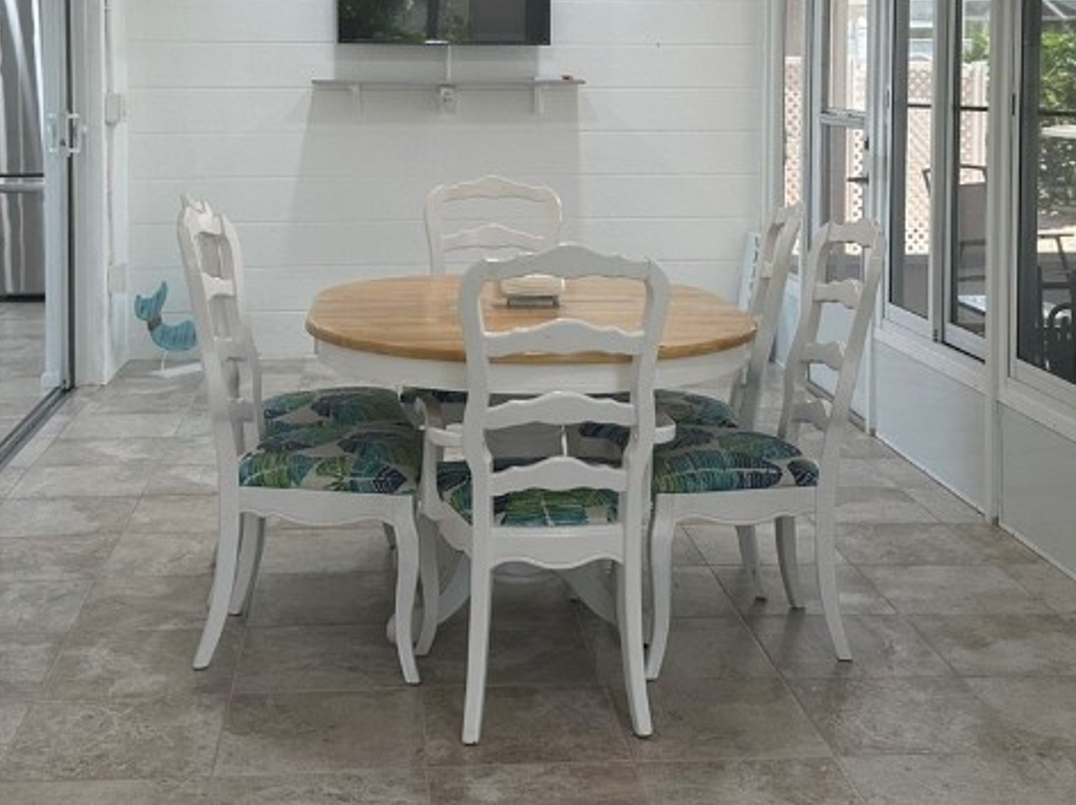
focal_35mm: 52
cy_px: 159
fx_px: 1615
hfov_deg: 36.8
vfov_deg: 27.4
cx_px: 571
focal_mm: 6.86
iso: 100
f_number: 1.78
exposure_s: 1/120
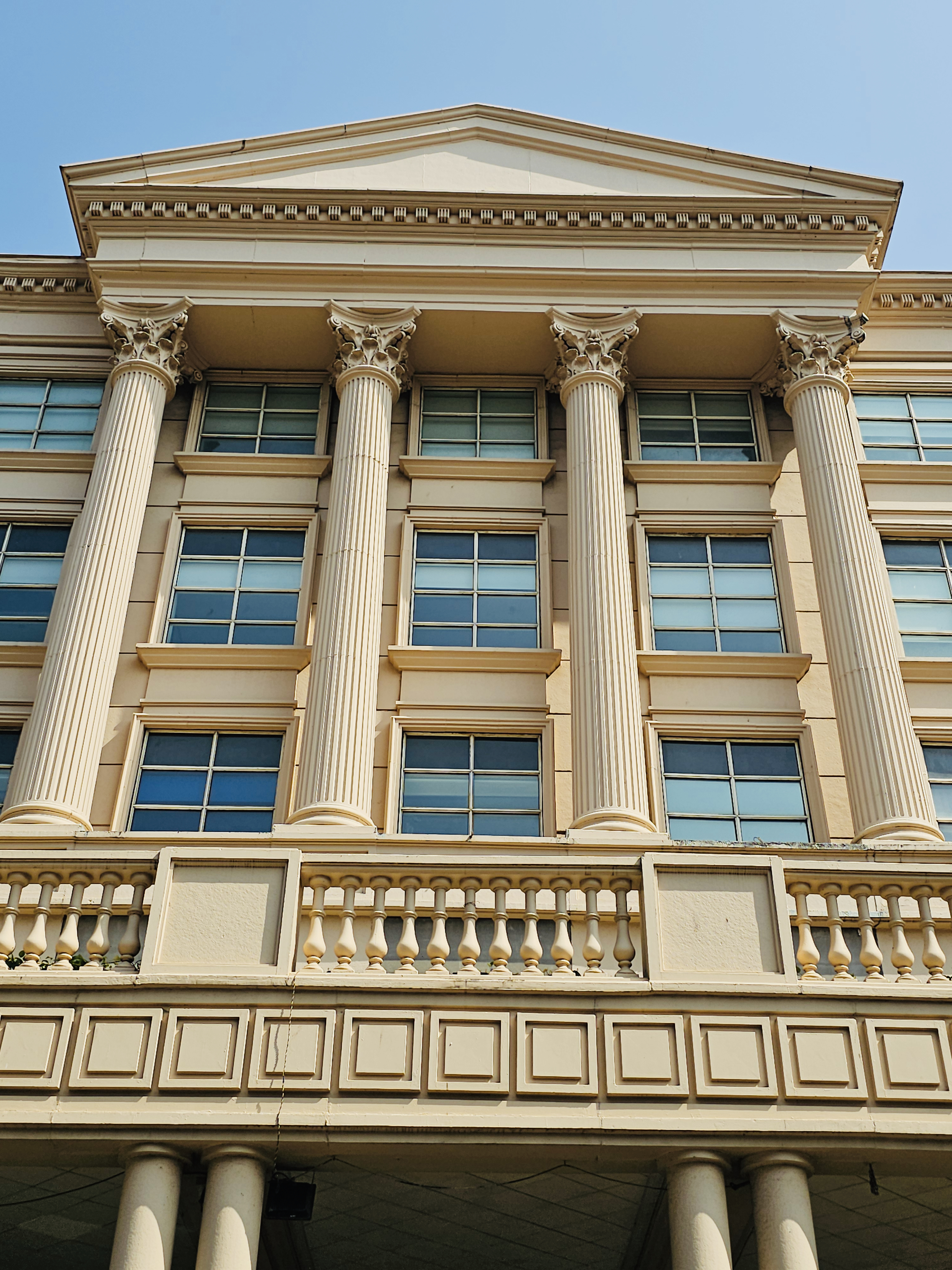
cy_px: 635
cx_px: 476
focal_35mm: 23
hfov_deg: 58.9
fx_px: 843
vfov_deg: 73.9
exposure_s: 1/876
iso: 10
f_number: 1.7
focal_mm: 6.3
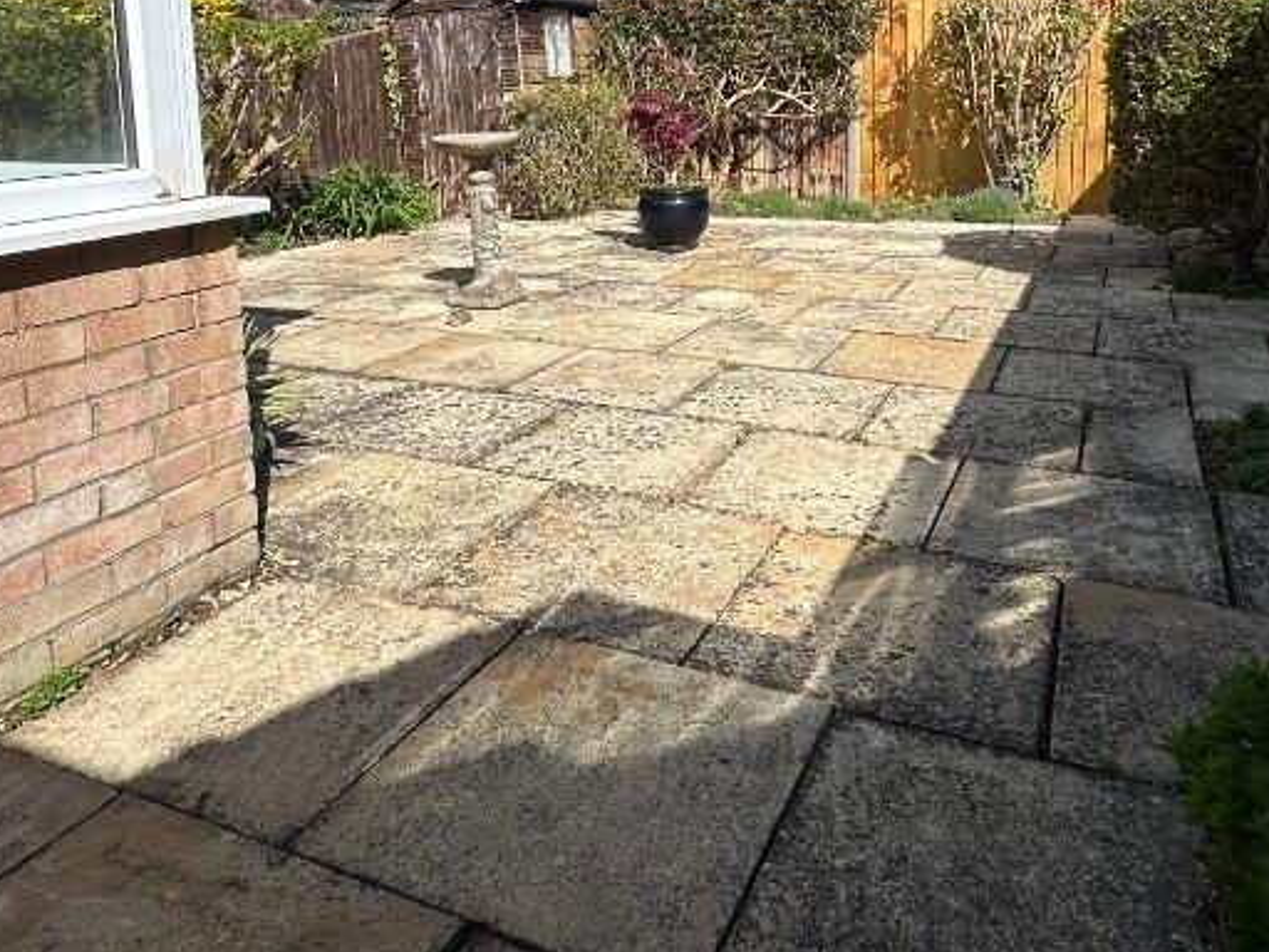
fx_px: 1026
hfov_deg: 63.3
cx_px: 696
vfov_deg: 47.4
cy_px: 208
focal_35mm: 28
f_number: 2.2
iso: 40
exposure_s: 1/2451
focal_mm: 2.22
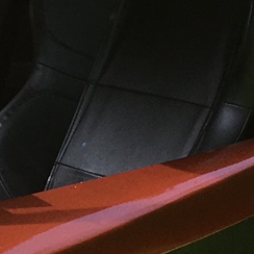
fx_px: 1760
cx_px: -231
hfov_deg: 7.9
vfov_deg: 8.2
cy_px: 196
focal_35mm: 212
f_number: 2.2
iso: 25
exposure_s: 1/297
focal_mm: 4.15
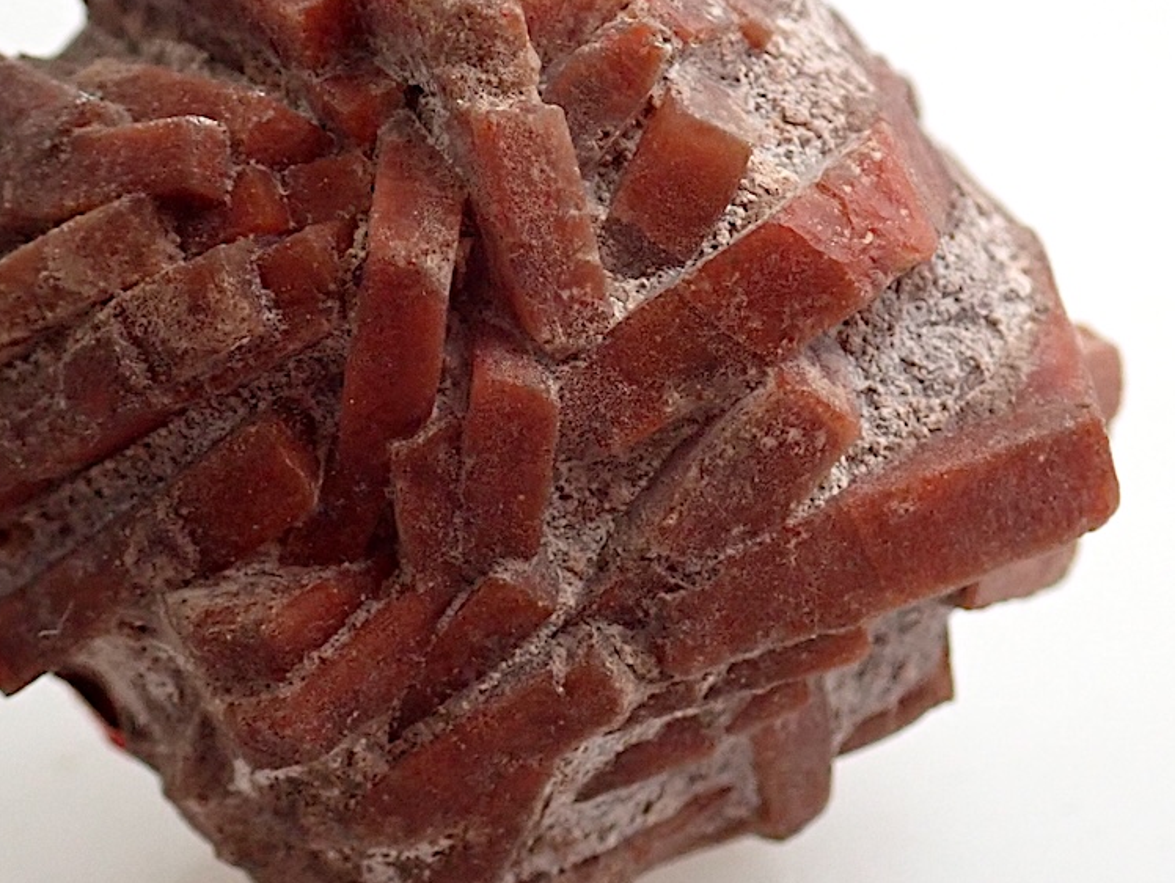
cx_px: 454
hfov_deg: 12.6
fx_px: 5333
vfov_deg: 9.5
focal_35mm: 157
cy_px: 344
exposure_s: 1/60
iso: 800
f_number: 4.7
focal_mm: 16.79
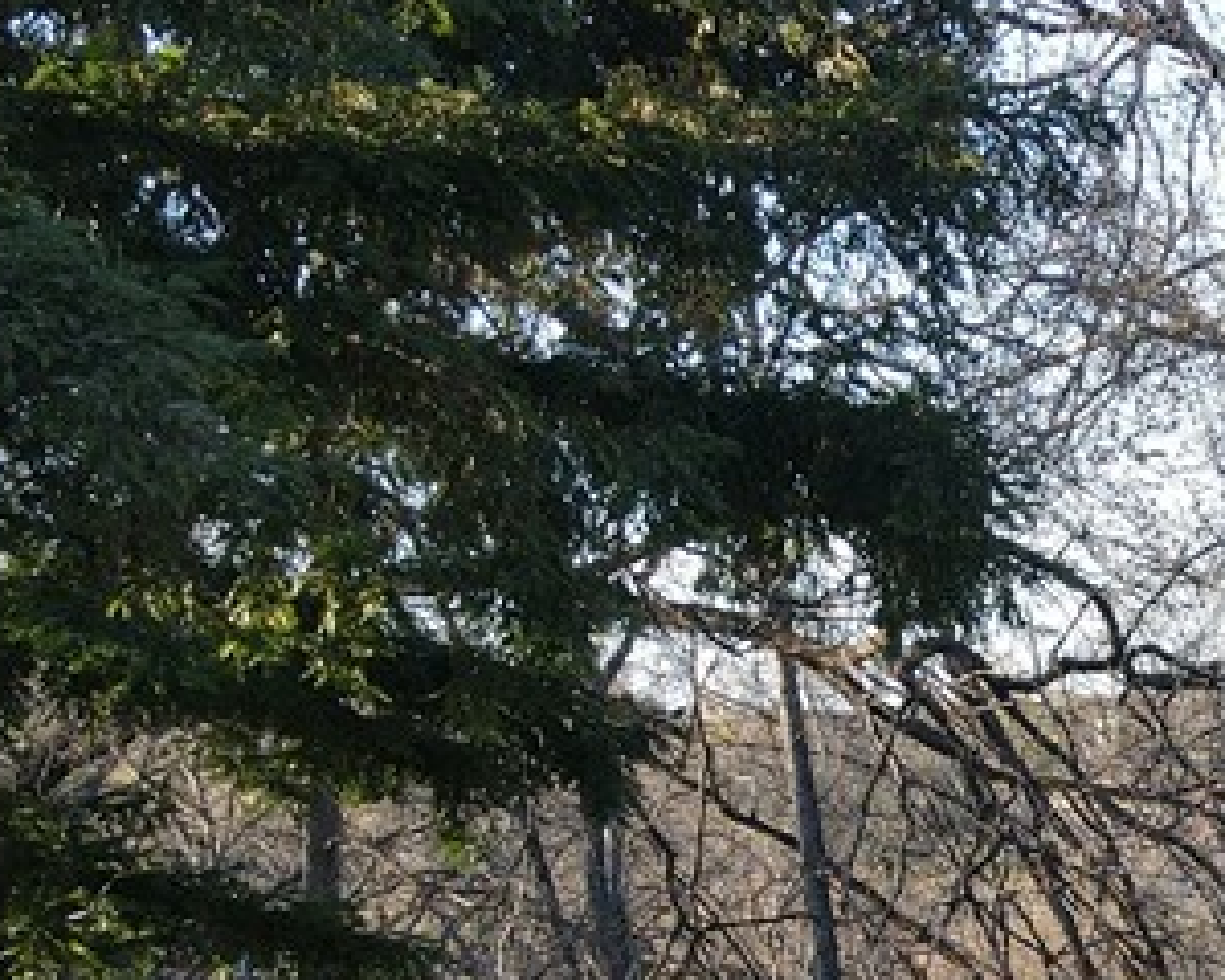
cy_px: 1070
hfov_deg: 21.9
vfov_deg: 18.5
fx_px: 2900
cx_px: 1507
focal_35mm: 80
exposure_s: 1/80
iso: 100
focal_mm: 4.5
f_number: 2.8
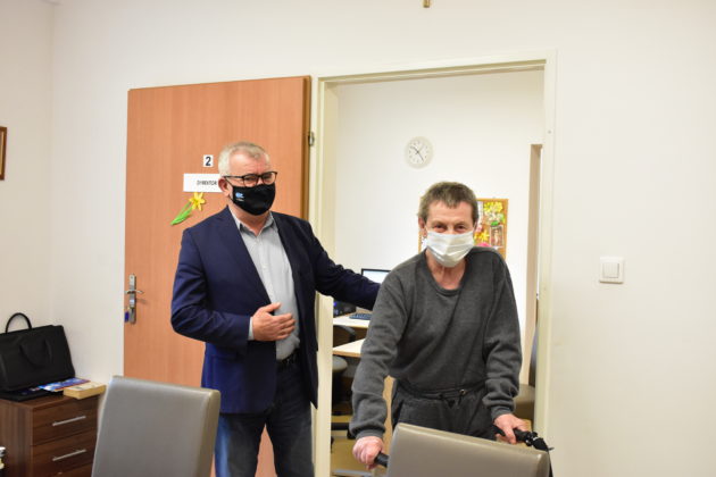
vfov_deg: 36.9
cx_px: 358
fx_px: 716
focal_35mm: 36
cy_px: 238
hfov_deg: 53.1
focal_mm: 24
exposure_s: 1/100
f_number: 6.3
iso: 2500
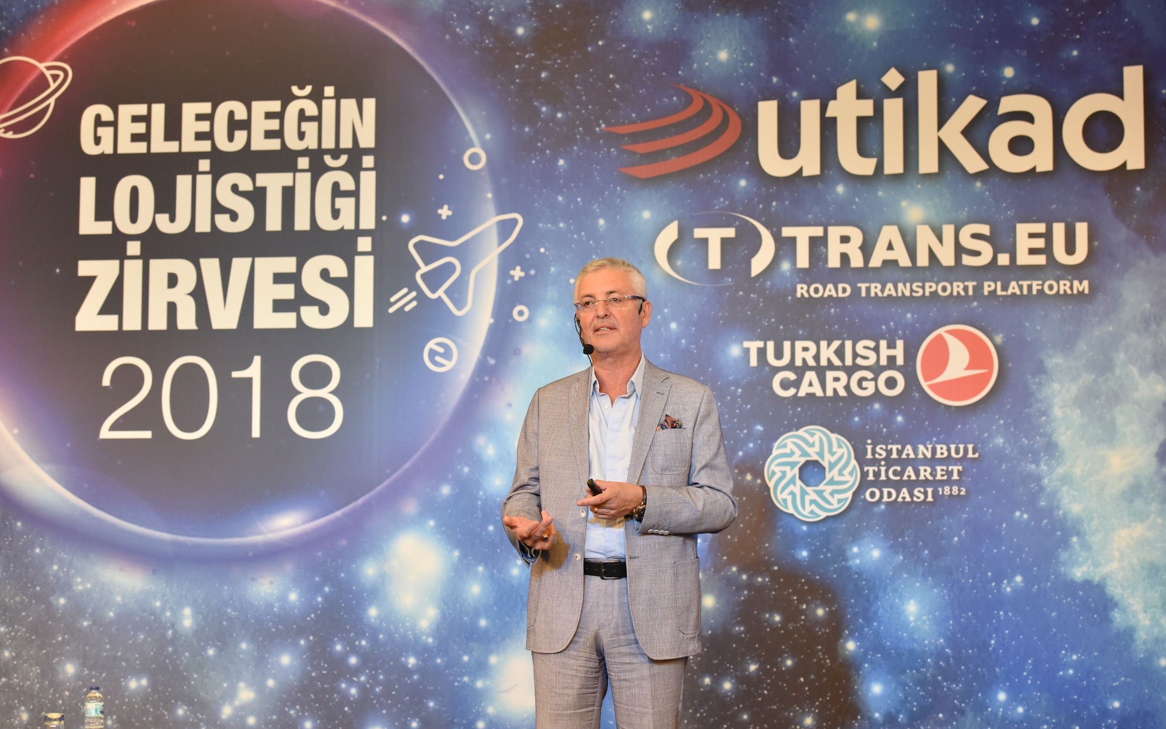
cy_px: 359
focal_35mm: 73
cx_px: 595
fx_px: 2320
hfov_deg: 28.2
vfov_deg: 17.9
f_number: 5
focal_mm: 70
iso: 2000
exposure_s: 1/100
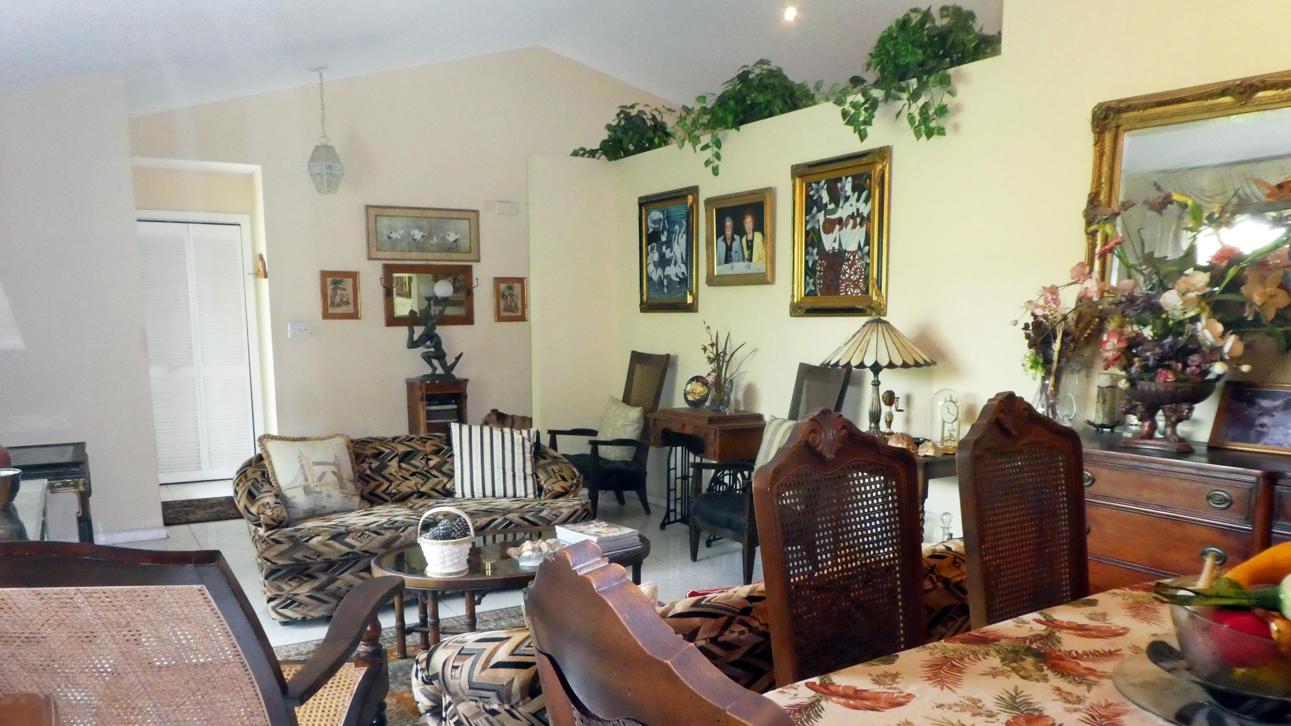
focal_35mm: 27
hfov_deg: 69.9
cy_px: 483
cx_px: 647
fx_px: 924
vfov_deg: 42.3
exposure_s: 1/60
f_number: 3.3
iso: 800
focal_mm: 4.3
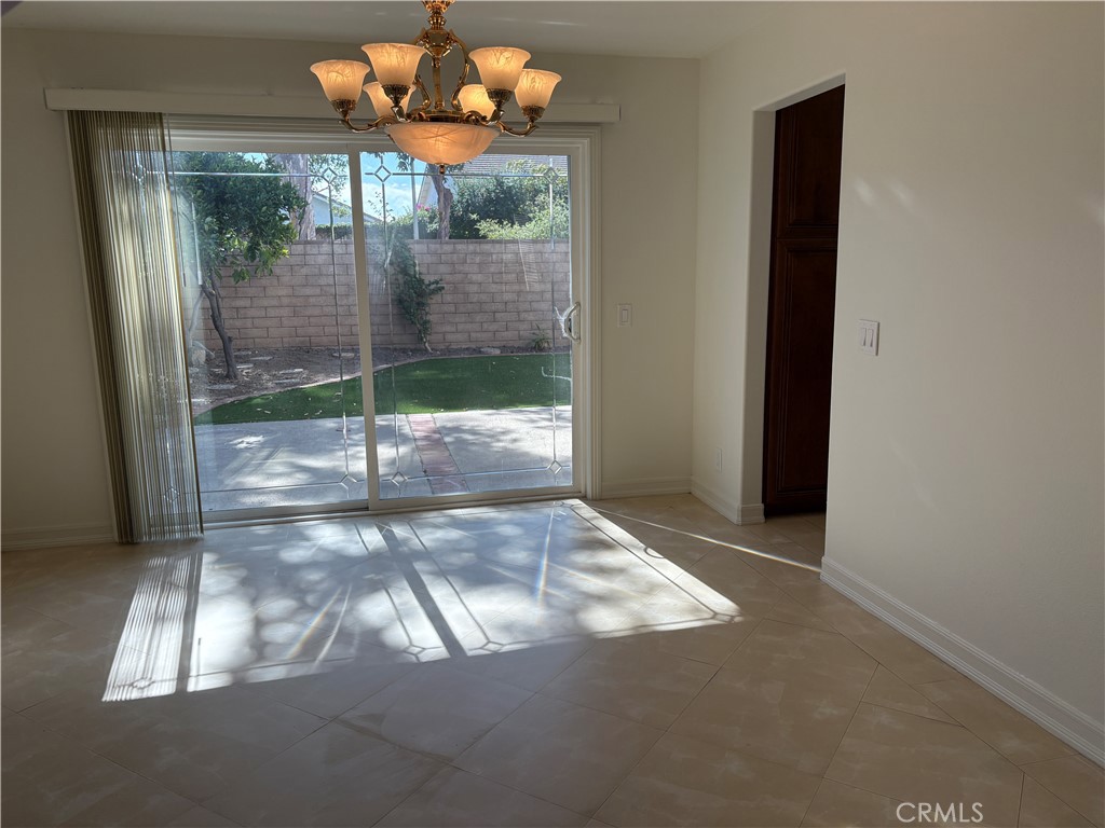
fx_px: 830
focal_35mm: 26
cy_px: 414
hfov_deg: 67.3
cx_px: 552
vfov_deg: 53.1
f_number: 1.6
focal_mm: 5.96
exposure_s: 1/680
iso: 64
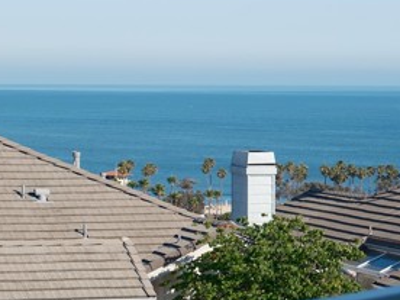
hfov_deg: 10.6
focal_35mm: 185
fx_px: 2138
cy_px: 59
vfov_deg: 8.0
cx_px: 378
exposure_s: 1/450
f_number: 5.6
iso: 125
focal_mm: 55
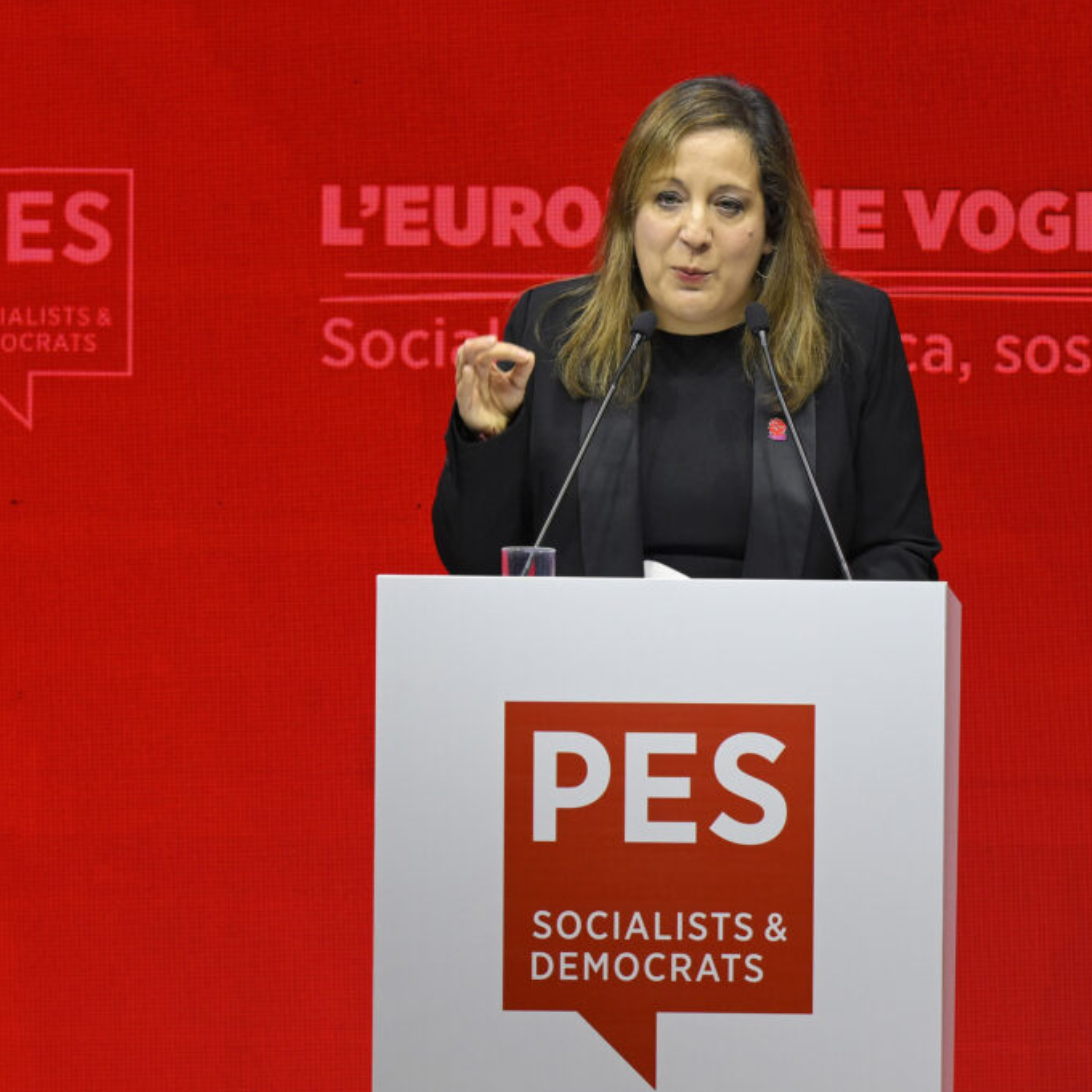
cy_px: 546
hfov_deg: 4.6
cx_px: 678
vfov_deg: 4.6
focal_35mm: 384
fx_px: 13705
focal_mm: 200
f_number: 5.6
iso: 800
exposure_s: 1/160
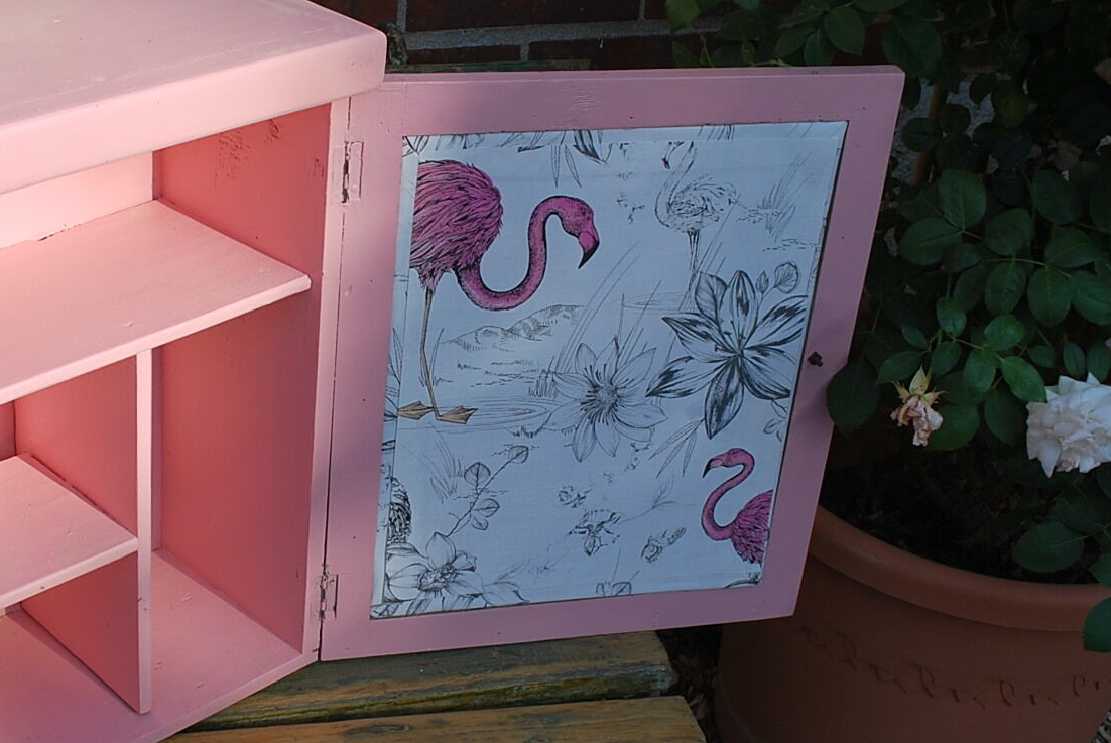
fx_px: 1792
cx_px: 353
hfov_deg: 34.1
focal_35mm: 58
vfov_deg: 23.4
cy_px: 440
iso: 100
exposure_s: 1/200
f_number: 7.1
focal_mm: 22
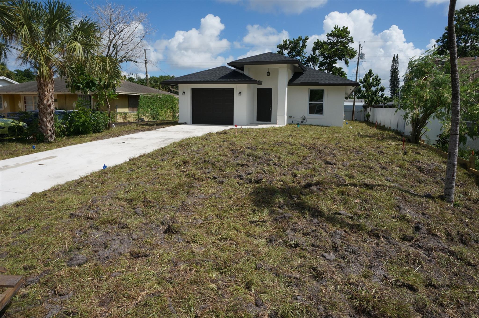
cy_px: 159
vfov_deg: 53.0
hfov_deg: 73.8
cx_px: 240
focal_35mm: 24
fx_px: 319
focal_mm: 16
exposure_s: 1/125
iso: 100
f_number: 14
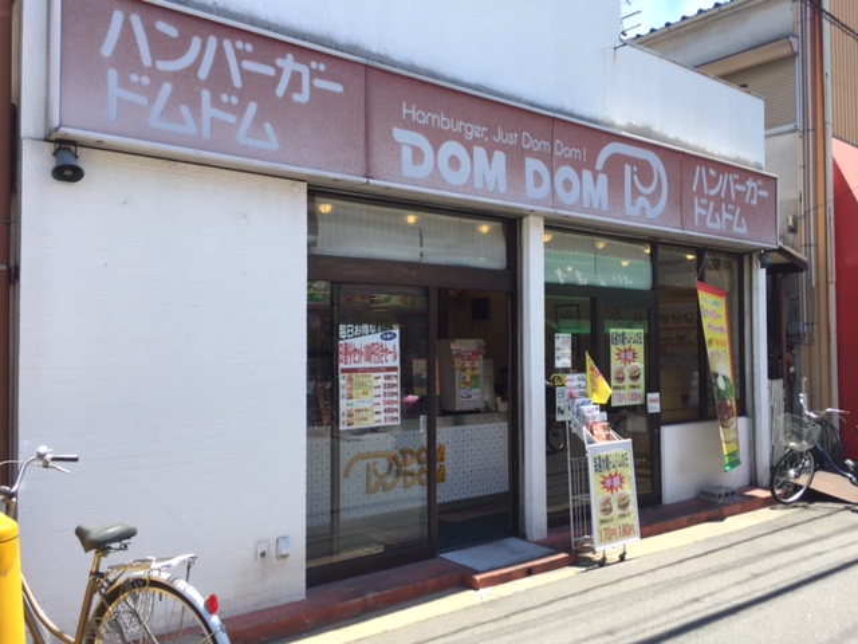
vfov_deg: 48.2
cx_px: 429
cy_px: 322
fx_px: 719
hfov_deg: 61.7
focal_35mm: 29
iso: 32
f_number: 2.2
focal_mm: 4.15
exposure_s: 1/775
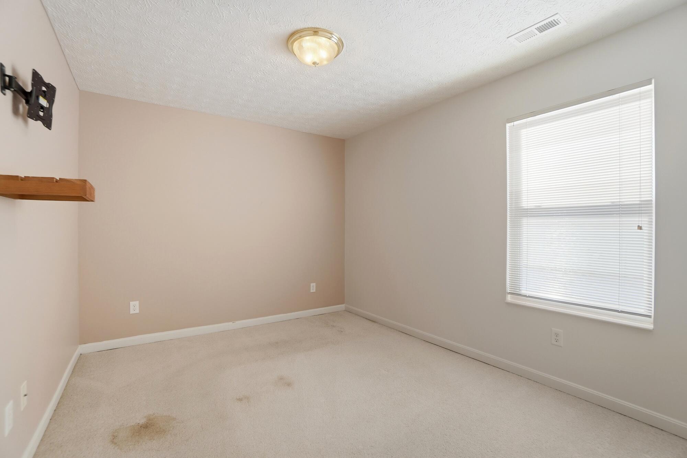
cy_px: 229
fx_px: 286
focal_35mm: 15
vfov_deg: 77.3
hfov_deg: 100.4
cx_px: 344
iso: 100
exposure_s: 1/2000
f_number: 4
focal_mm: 10
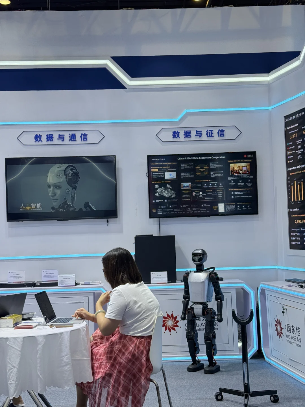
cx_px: 152
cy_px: 204
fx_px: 564
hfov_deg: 30.3
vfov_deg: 39.7
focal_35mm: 48
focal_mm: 6.76
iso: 100
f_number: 1.78
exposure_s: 1/240
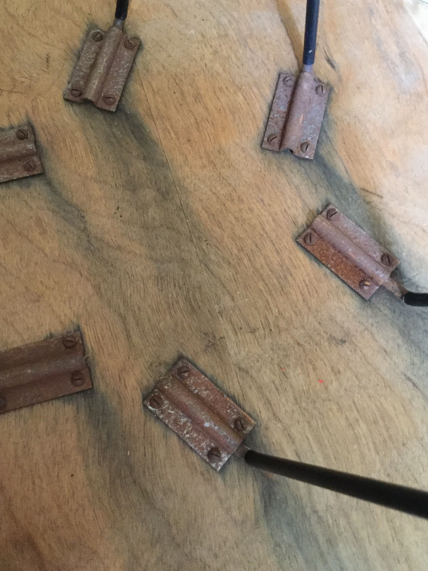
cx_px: 218
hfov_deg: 41.8
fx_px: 561
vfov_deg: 53.9
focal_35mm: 34
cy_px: 276
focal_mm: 3.3
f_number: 2.4
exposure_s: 1/17
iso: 320
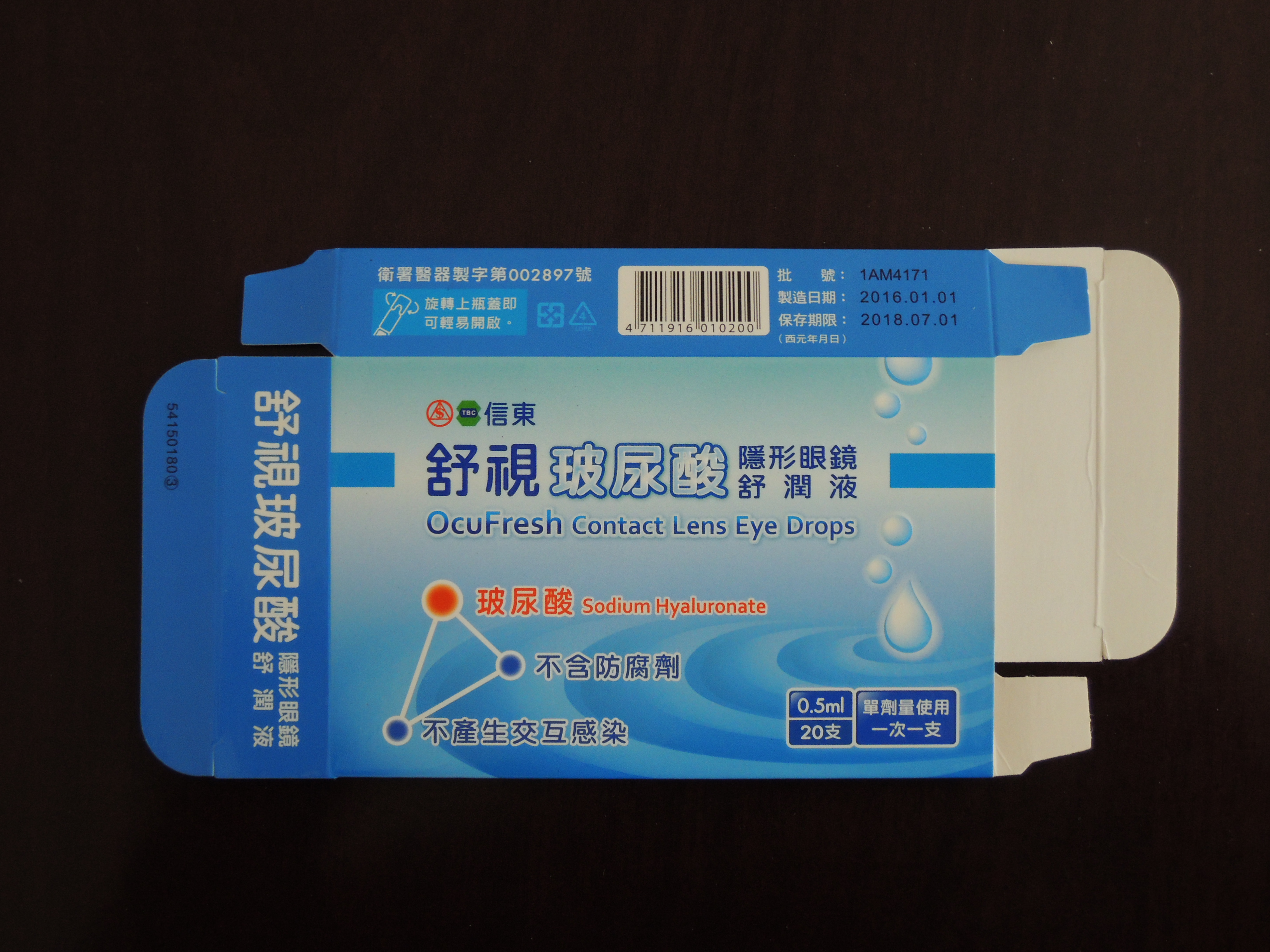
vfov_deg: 29.1
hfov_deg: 38.2
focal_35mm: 50
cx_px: 635
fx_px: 1834
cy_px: 476
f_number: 3.3
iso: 400
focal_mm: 9
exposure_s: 1/15
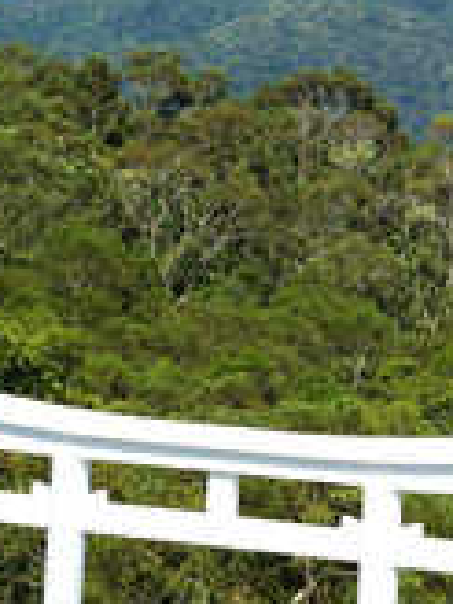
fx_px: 4606
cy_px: 287
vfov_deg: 7.5
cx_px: 635
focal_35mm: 264
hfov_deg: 5.6
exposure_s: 1/350
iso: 100
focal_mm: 50
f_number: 8
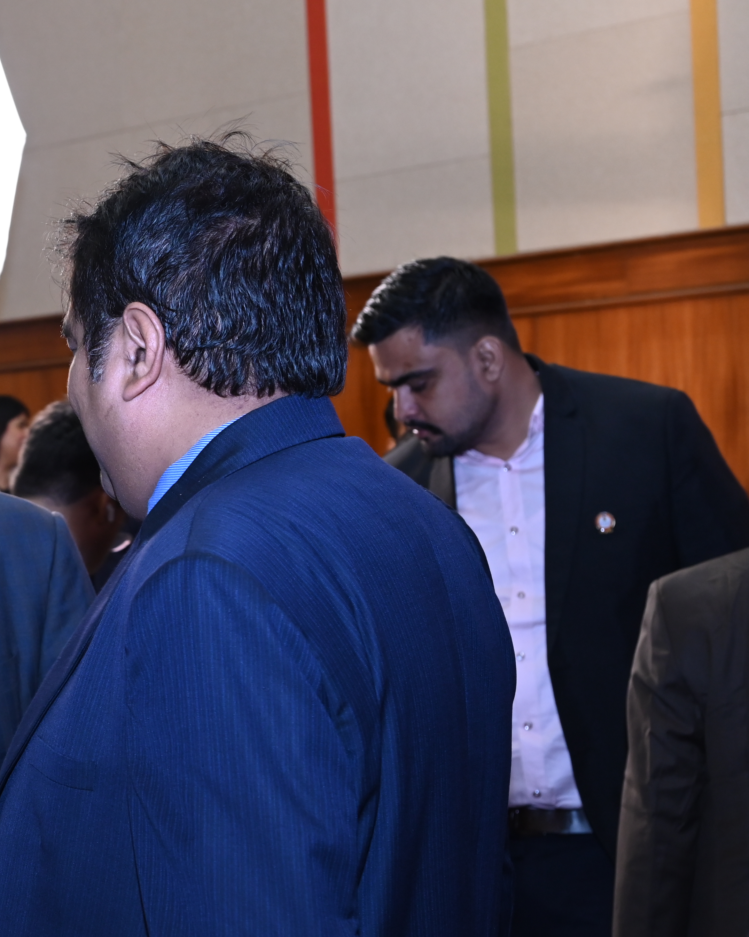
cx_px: -123
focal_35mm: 81
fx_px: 2245
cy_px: 616
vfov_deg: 23.5
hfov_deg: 18.1
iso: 800
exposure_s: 1/100
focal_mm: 42
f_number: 5.6
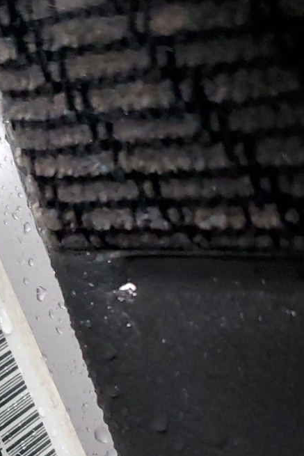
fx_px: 1114
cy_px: 412
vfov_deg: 22.5
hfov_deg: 15.3
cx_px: 3
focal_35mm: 88
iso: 351
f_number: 1.5
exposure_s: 1/40
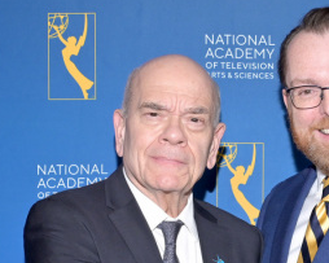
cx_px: 271
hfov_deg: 14.7
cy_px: 317
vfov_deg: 11.6
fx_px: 1265
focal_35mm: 130
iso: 1000
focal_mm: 44
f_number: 10
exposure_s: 1/125
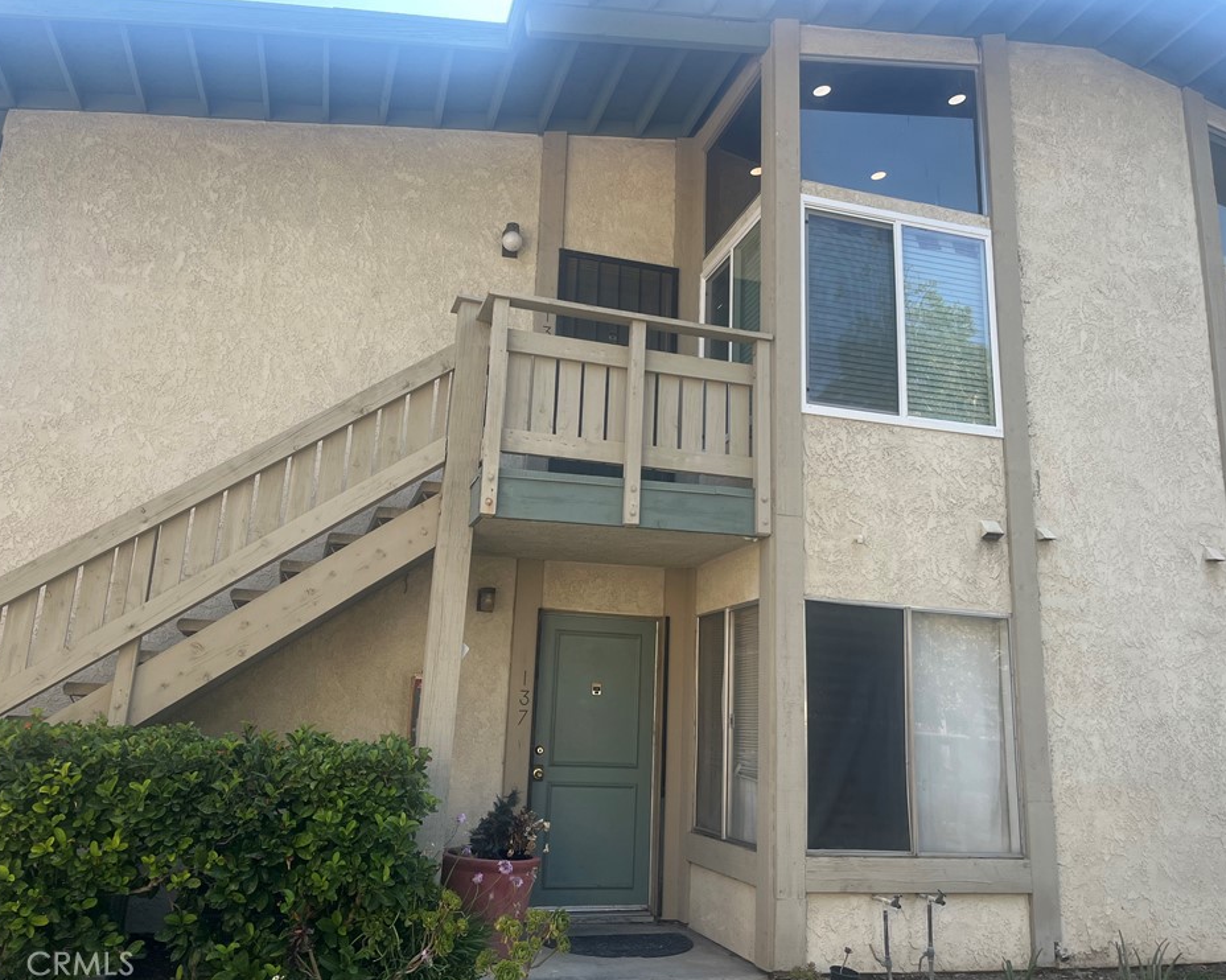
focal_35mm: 28
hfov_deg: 62.2
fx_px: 1016
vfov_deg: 51.5
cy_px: 475
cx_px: 618
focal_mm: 5.1
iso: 50
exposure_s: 1/777
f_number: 1.6
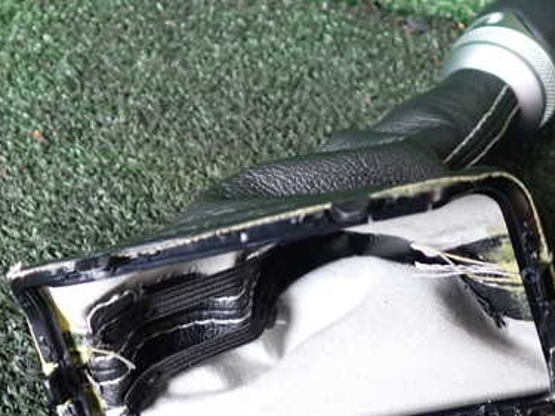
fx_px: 769
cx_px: 327
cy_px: 227
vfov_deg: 30.2
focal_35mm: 48
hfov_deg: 39.5
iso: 320
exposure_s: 1/30
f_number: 2.3
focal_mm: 5.4
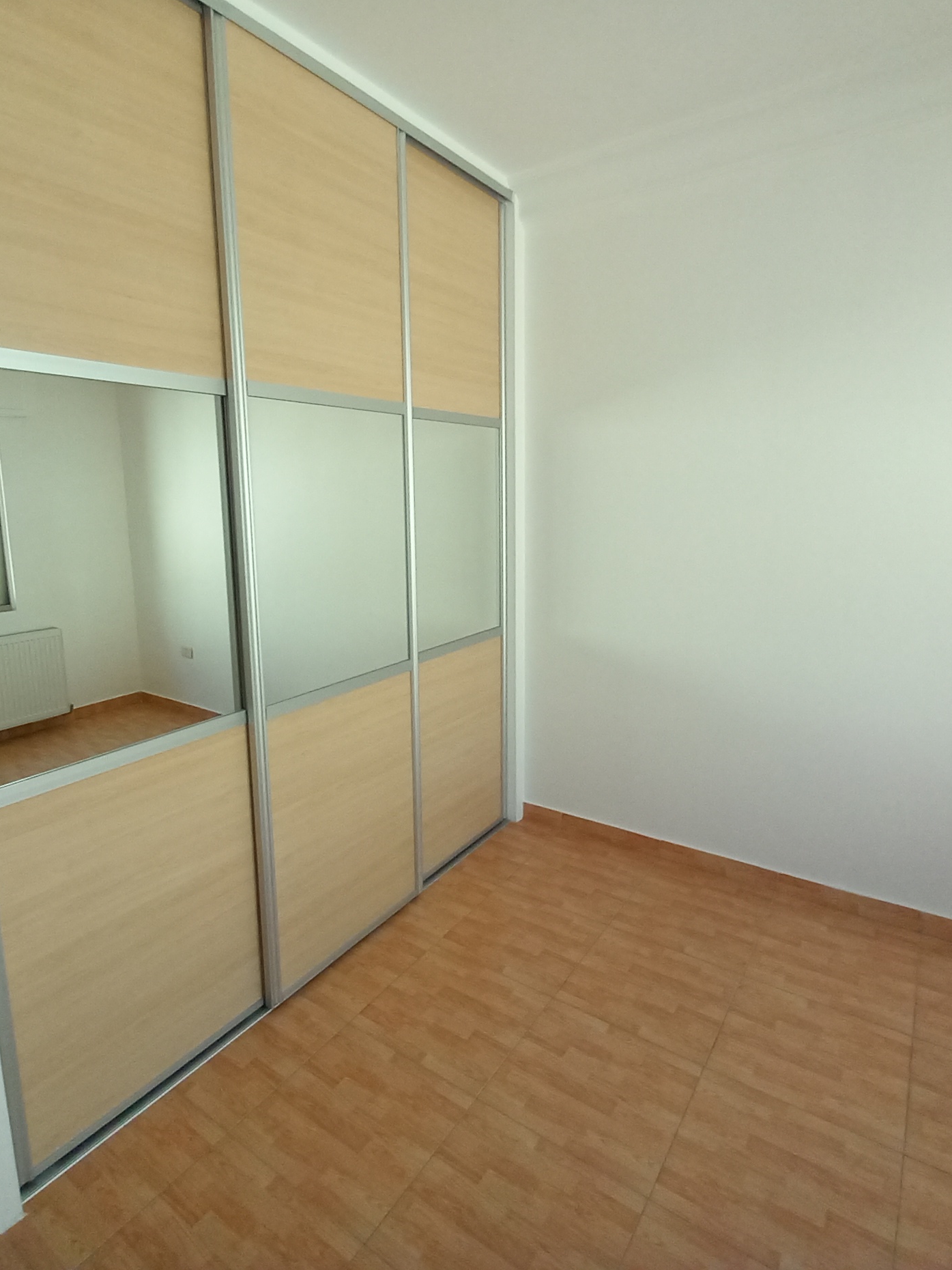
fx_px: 660
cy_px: 615
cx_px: 406
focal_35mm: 18
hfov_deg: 71.2
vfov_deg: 87.7
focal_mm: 1.13
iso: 80
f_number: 2.2
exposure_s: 1/120
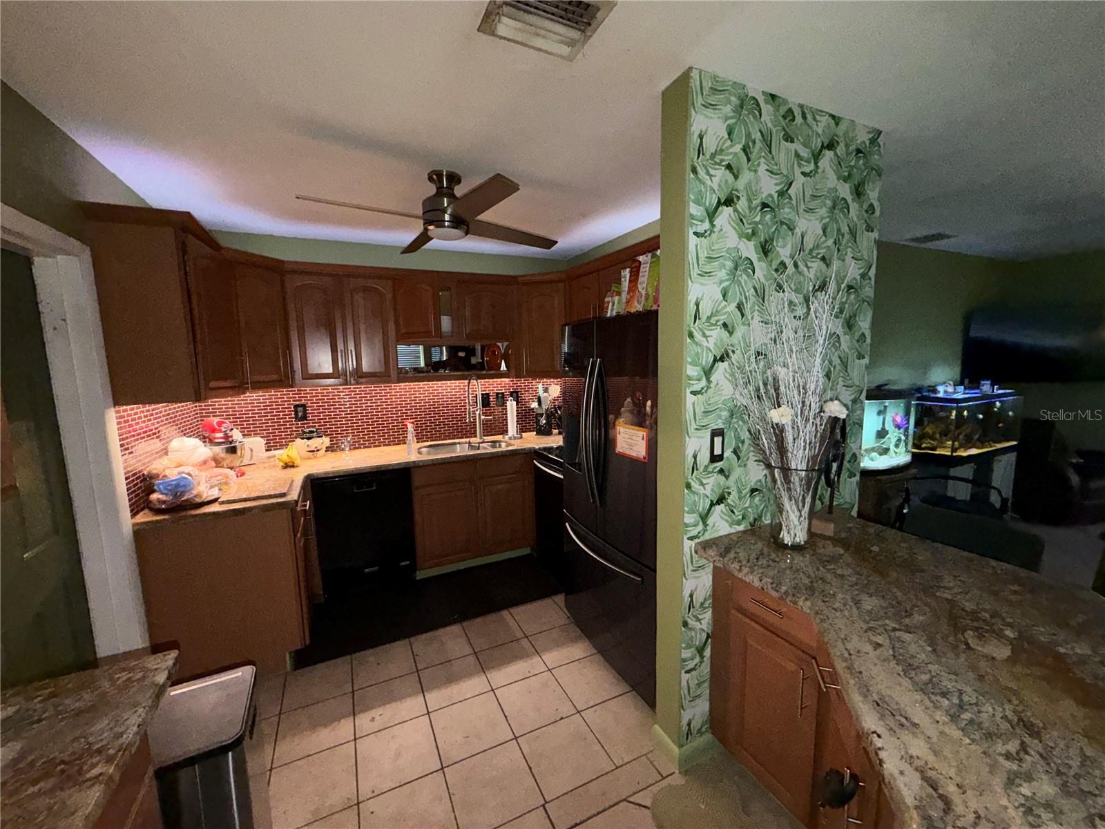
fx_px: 447
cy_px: 414
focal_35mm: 14
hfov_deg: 102.1
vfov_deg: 85.7
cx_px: 552
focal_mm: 2.22
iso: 250
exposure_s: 1/48
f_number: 2.2
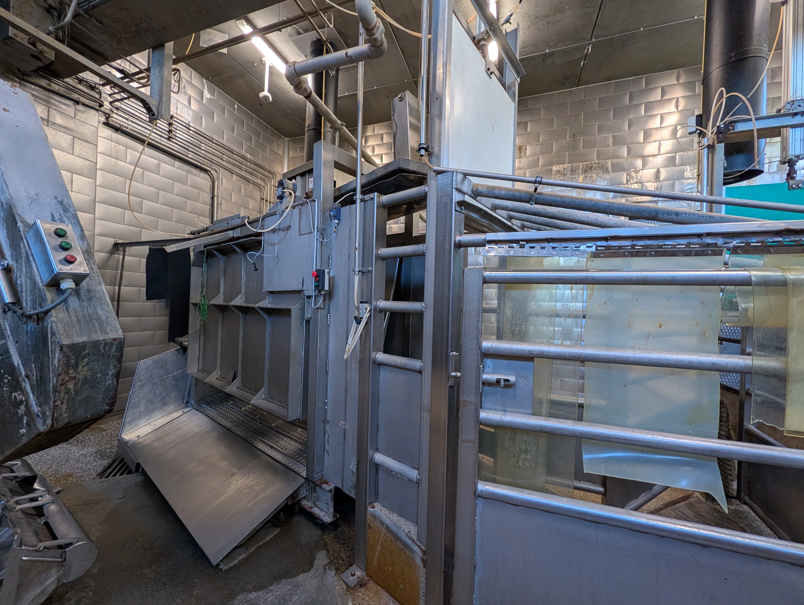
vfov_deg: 94.6
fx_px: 279
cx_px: 402
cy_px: 302
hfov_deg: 110.5
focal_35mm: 12
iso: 179
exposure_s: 1/100
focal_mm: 2.02
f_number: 1.7
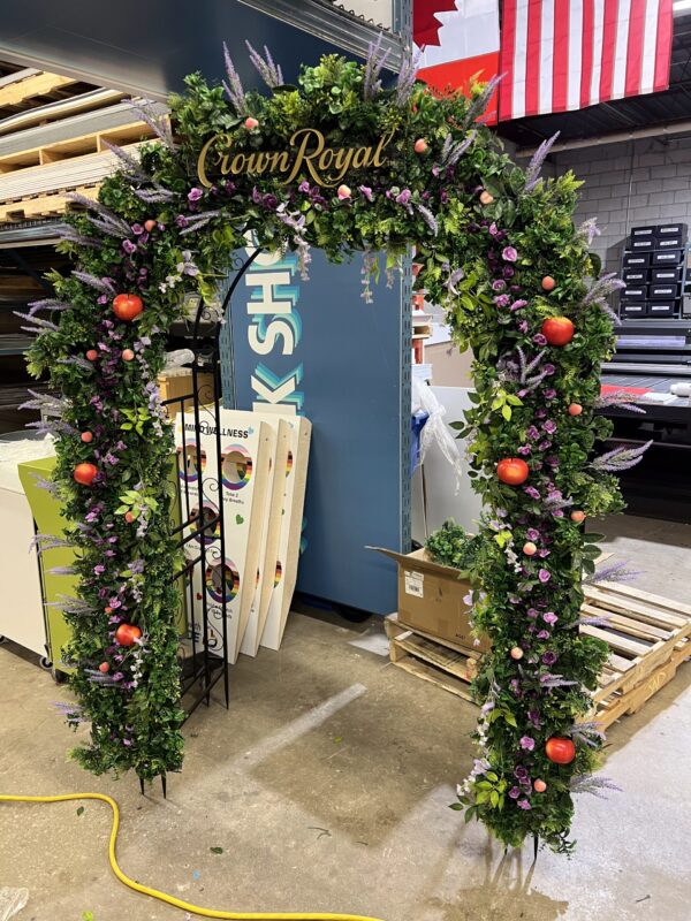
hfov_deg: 53.1
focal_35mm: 26
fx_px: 692
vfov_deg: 67.3
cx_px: 346
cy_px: 460
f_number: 1.5
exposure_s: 1/60
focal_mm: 5.7
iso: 160
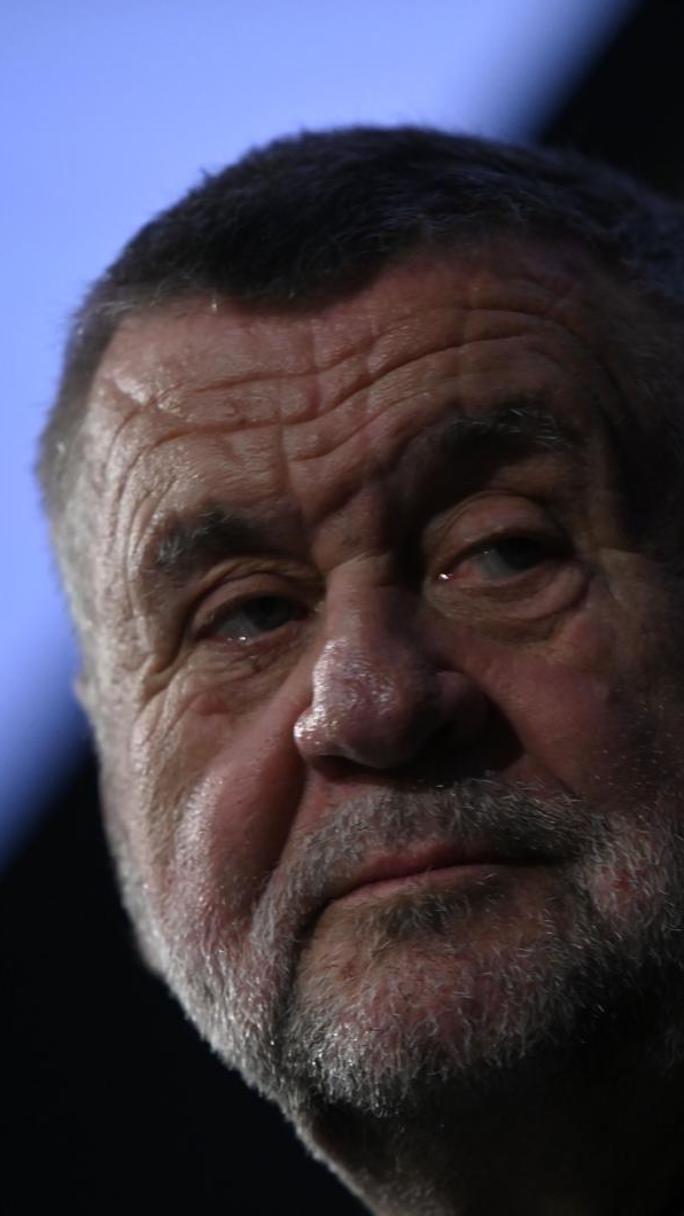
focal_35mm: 316
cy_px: 606
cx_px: 417
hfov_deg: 3.8
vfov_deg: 6.8
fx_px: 10192
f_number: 3.2
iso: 2500
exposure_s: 1/125
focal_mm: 200
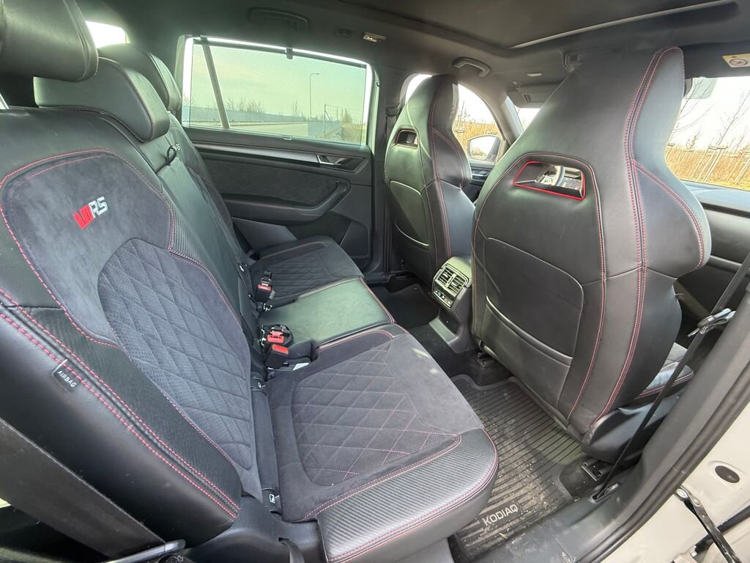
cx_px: 375
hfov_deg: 102.1
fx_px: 303
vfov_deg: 85.7
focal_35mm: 14
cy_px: 282
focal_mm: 2.22
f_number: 2.2
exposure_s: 1/69
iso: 320
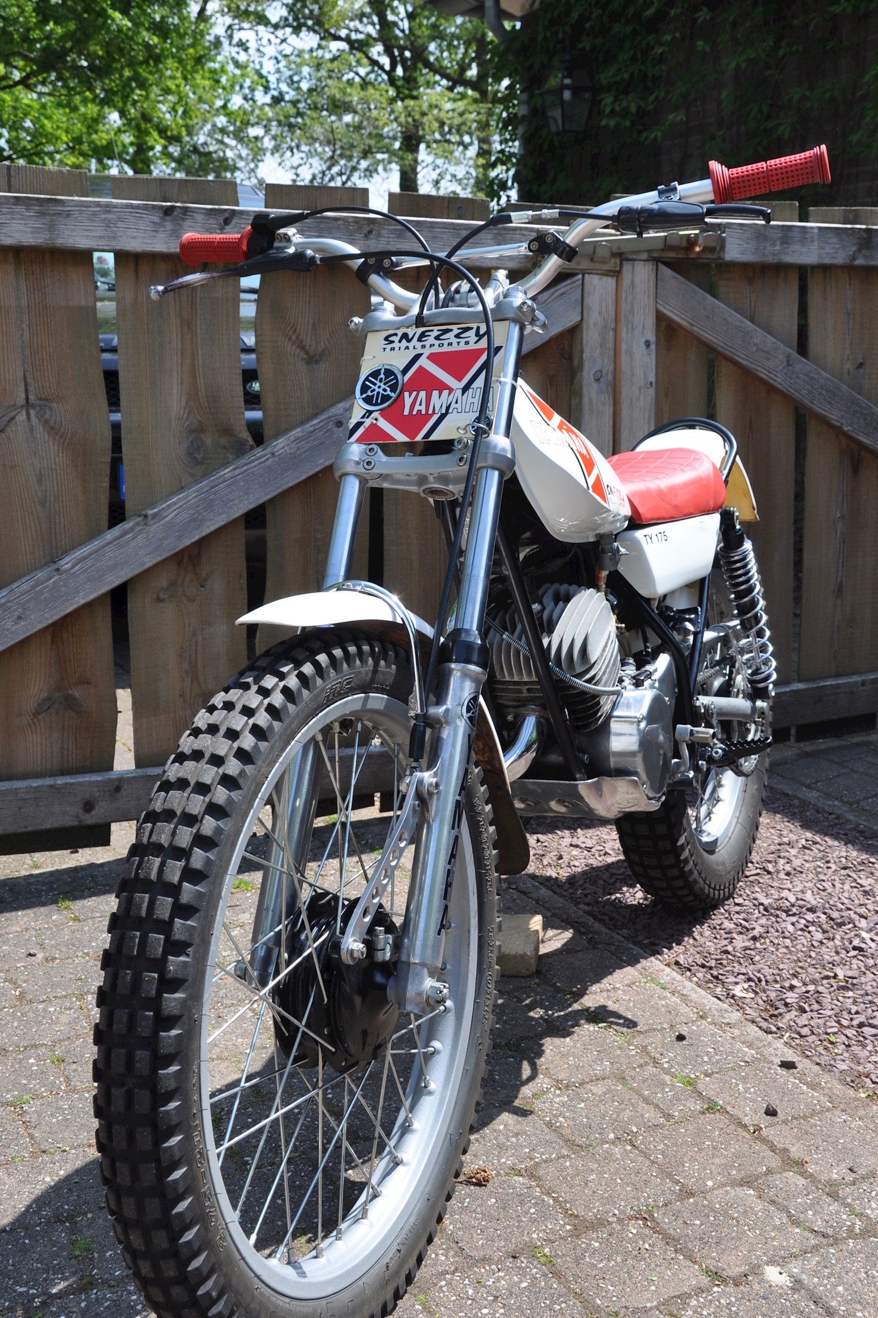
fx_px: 1463
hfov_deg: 33.4
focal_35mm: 40
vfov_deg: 48.3
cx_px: 458
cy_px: 574
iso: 200
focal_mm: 22
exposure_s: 1/250
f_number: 8
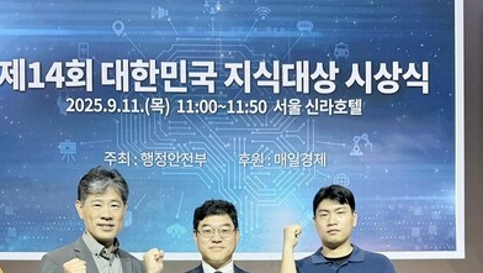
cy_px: 247
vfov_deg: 28.6
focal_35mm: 40
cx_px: 208
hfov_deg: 50.3
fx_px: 513
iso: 100
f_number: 1.78
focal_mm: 6.76
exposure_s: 1/234
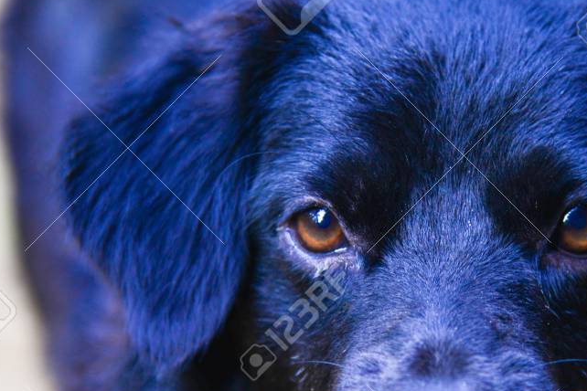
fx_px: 3962
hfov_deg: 8.5
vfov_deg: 5.7
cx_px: 464
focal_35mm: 243
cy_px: 285
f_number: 4
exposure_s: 1/100
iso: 200
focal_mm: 120
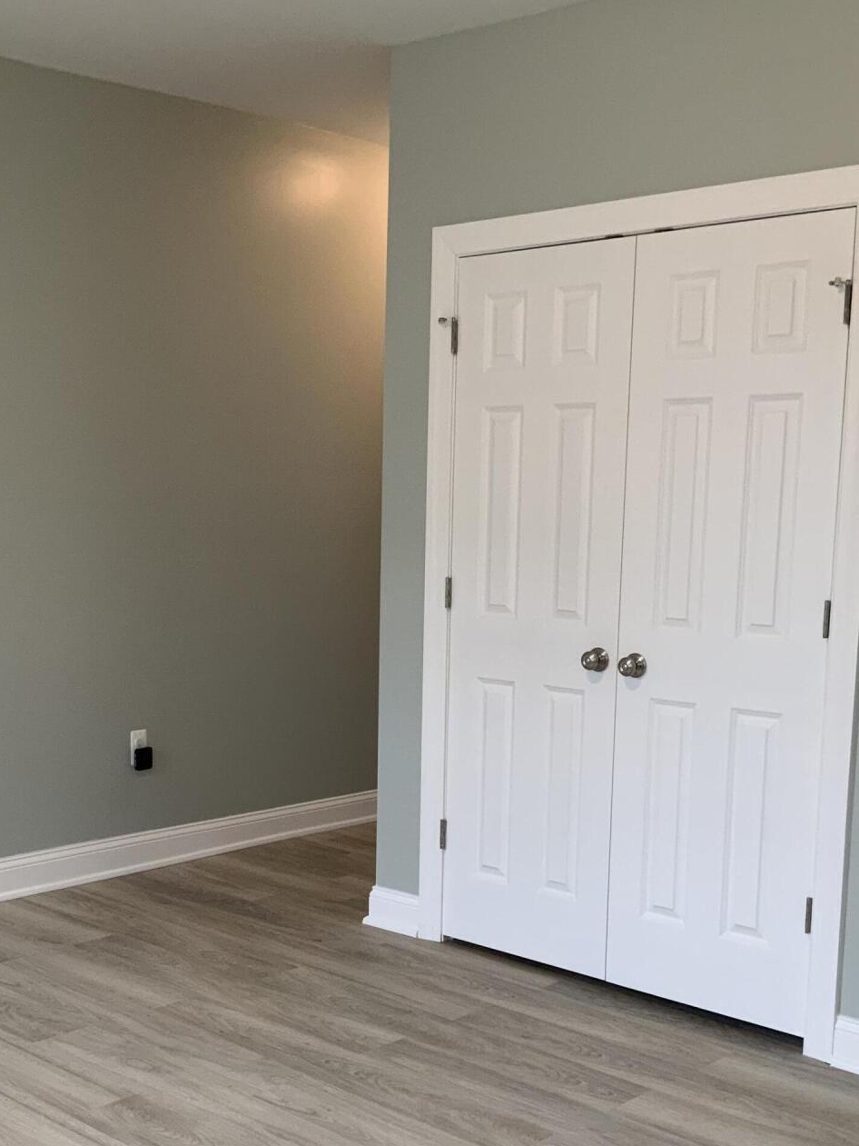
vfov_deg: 40.9
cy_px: 723
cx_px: 370
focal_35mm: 46
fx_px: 1522
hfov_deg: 31.5
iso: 64
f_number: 1.8
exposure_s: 1/60
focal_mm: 3
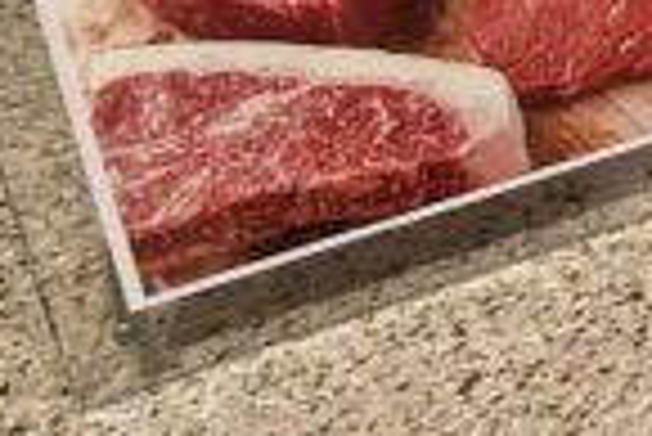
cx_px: 1601
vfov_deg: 8.9
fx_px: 2701
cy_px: -279
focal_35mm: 149
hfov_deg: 11.3
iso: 100
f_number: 1.5
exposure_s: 1/50
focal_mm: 5.7
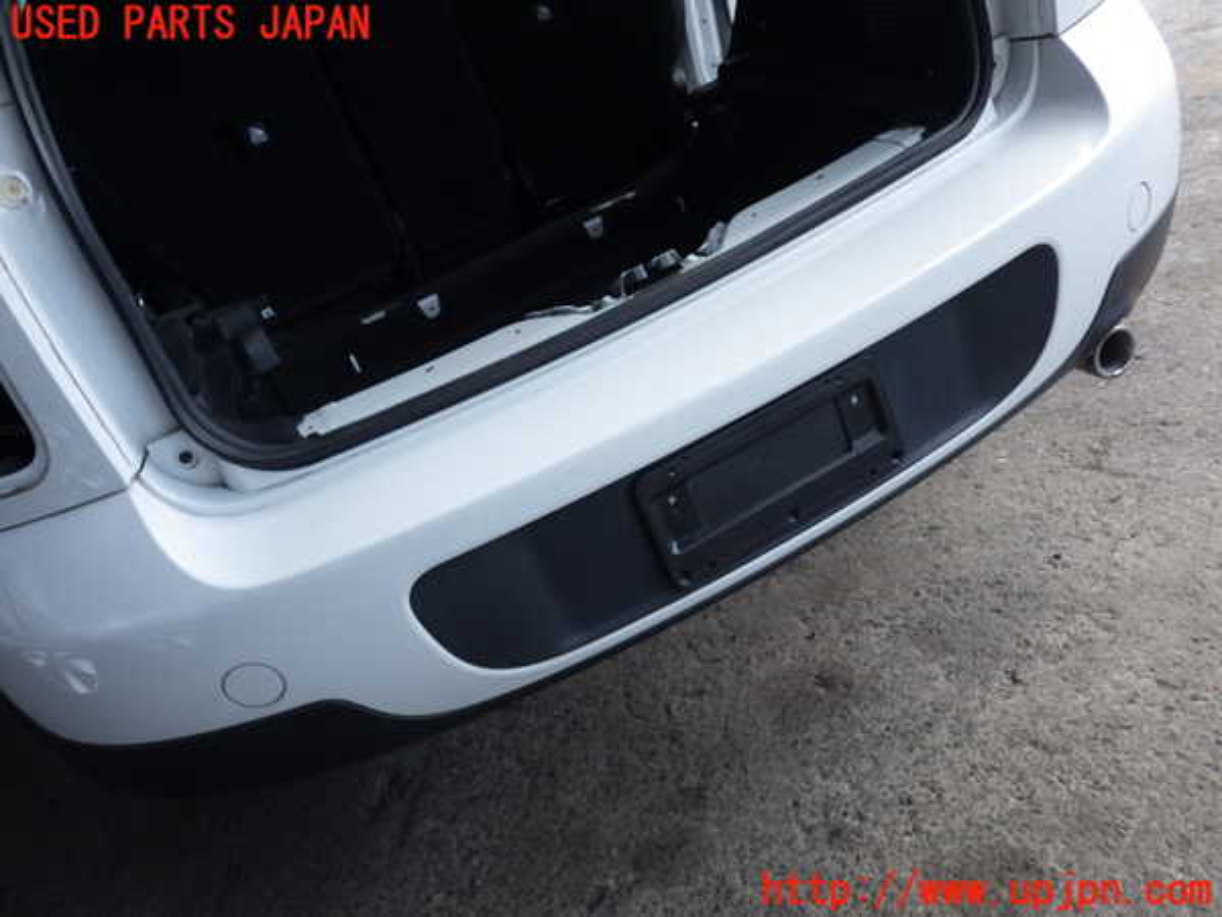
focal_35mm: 31
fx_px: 1094
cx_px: 611
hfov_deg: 58.4
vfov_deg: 45.4
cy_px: 458
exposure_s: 1/160
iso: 125
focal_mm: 5.5
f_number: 3.1
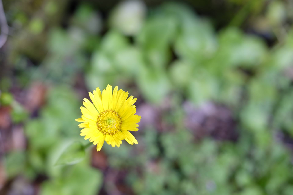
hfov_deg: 37.5
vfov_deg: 25.5
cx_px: 146
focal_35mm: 53
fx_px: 431
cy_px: 98
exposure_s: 1/70
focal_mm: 35
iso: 200
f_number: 3.2
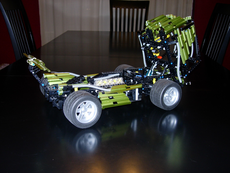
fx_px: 272
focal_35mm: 41
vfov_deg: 35.1
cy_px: 86
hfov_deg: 45.8
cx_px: 115
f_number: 2.9
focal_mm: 8.5
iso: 79
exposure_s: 1/64
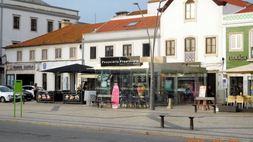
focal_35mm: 68
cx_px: 126
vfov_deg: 17.7
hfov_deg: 31.0
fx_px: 456
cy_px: 67
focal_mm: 11.1
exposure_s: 1/320
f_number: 4.4
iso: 125
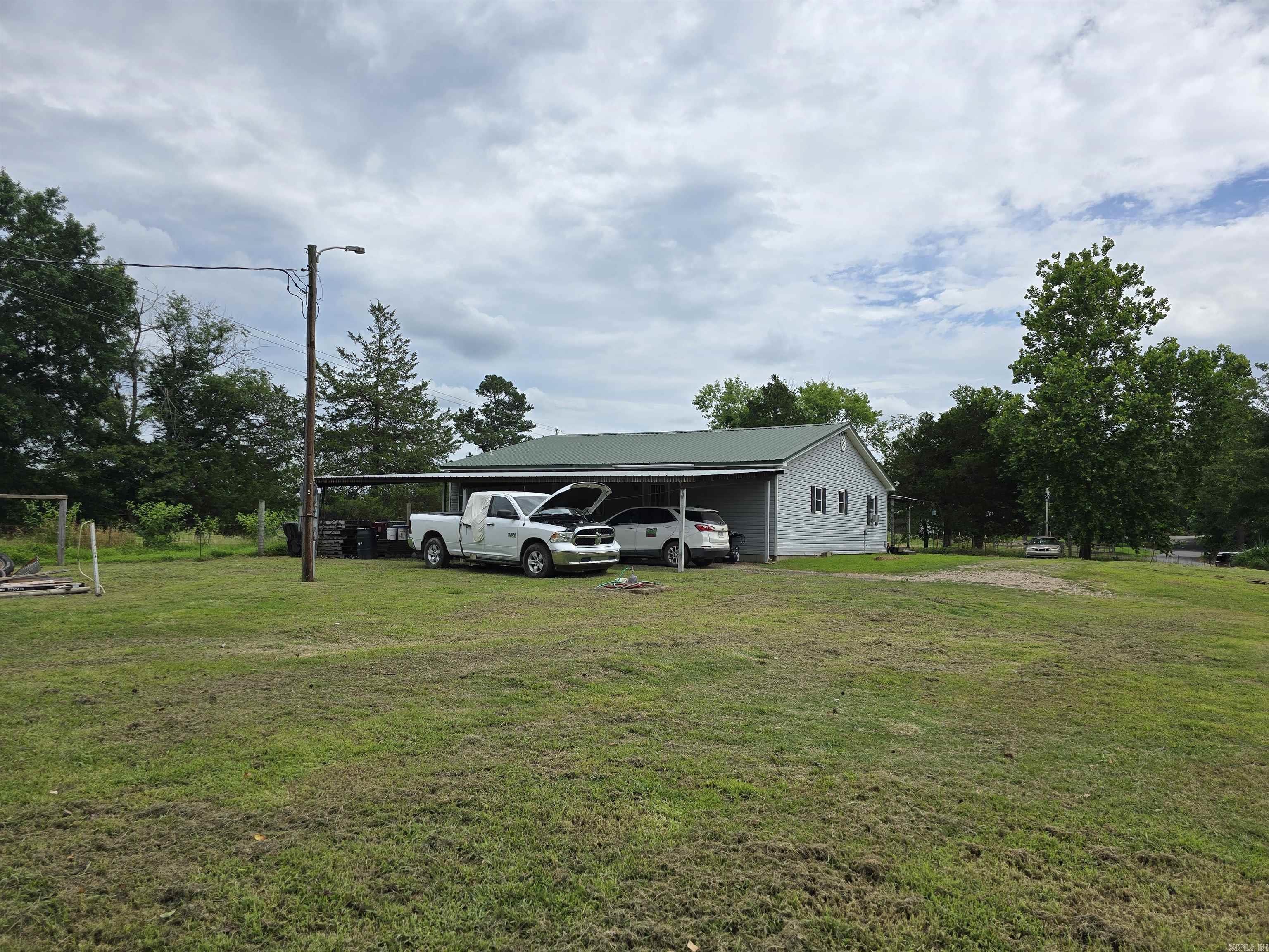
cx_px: 634
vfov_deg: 58.9
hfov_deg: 73.9
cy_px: 476
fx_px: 843
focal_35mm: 23
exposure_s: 1/1182
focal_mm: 6.3
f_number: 1.7
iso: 12
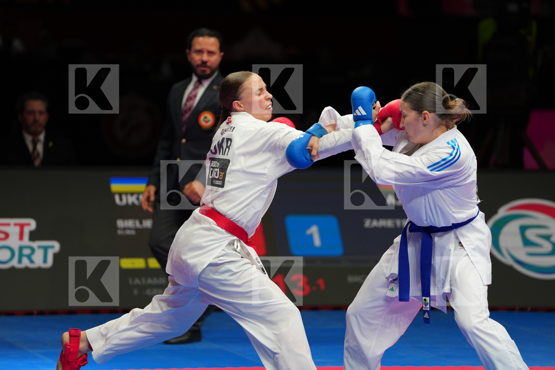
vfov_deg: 6.9
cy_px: 185
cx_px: 278
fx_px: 3082
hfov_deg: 10.3
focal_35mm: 200
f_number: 2.8
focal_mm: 200
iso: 500
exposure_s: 1/1000
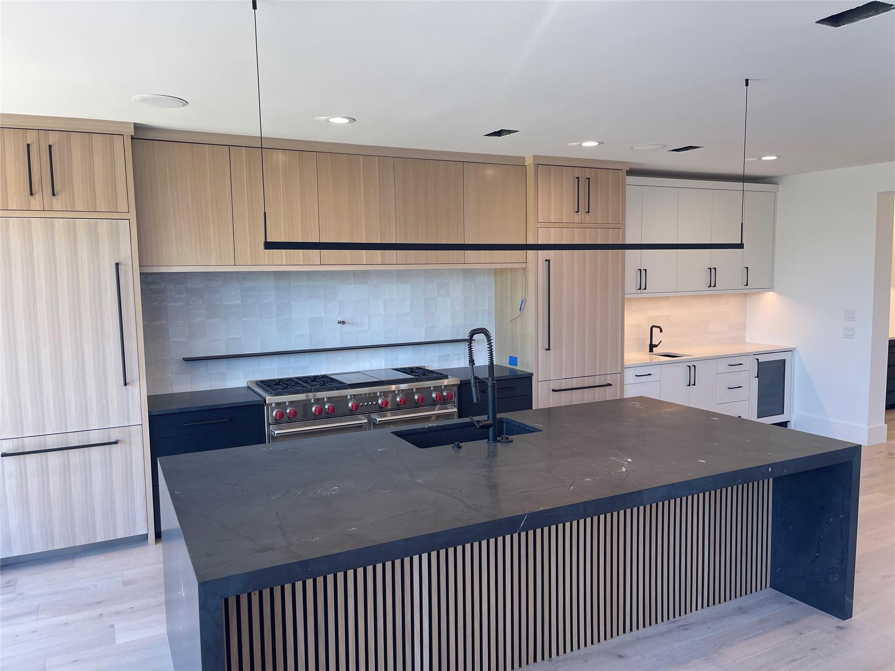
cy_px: 336
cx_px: 448
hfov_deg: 67.3
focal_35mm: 26
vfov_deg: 53.1
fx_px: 672
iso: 64
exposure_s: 1/120
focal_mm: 5.1
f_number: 1.6
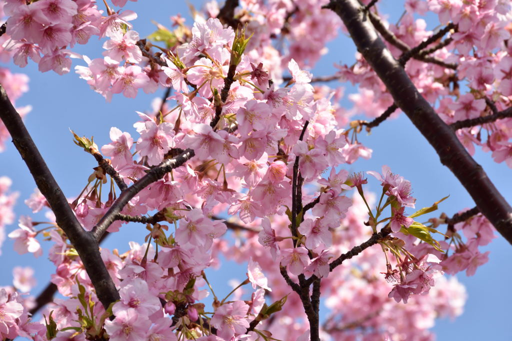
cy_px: 170
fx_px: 2986
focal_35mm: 210
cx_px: 256
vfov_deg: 6.5
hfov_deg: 9.8
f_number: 11
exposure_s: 1/125
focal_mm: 140
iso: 100
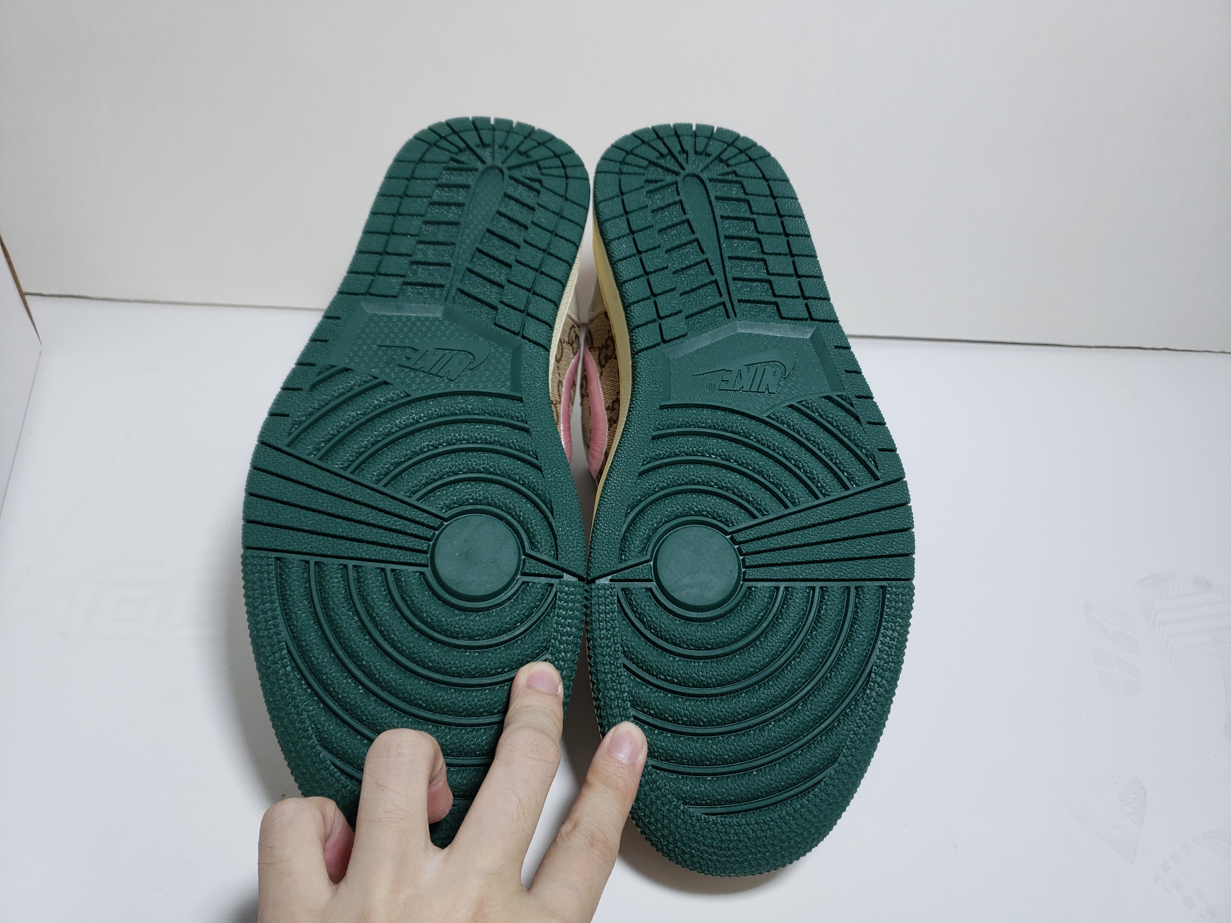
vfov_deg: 53.1
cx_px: 616
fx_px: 925
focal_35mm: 26
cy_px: 462
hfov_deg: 67.3
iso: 50
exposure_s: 1/434
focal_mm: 4.3
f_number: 1.5
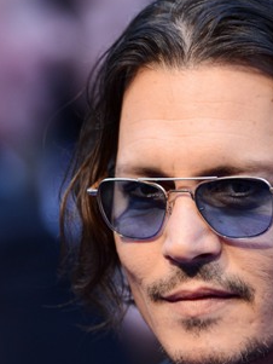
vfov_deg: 3.2
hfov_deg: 2.4
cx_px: 237
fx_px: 6431
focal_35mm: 612
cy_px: 333
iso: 1250
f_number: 4.5
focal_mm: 300
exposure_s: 1/400
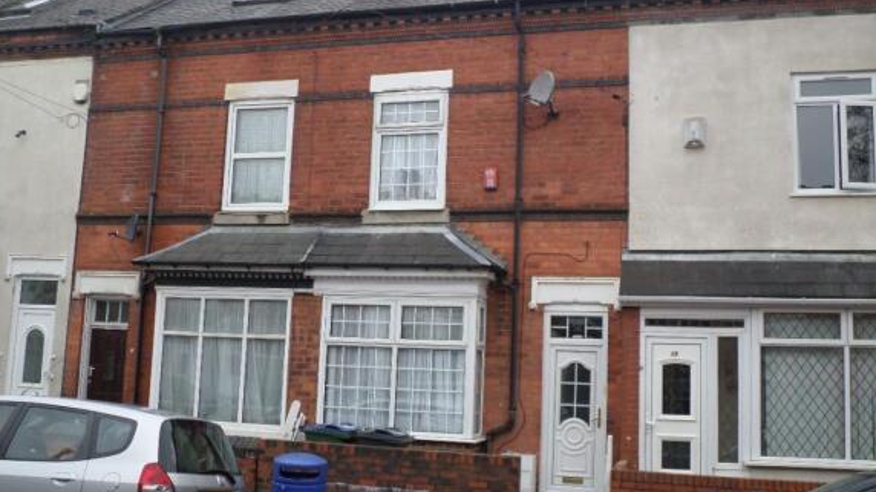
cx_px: 431
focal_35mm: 40
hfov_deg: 50.5
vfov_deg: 29.7
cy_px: 243
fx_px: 929
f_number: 3
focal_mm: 6.5
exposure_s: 1/180
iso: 80
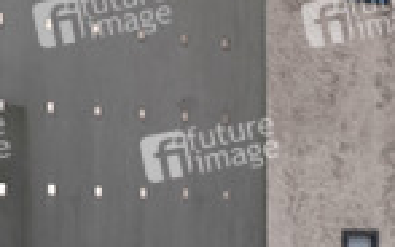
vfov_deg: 4.3
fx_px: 3306
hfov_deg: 6.8
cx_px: 407
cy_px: 352
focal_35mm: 307
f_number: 10
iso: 320
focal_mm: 98
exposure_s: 1/160
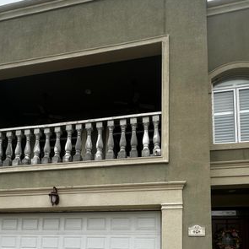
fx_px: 228
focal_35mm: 28
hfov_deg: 57.3
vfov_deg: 49.3
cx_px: 122
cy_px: 236
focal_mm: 2.22
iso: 40
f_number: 2.2
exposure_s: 1/647
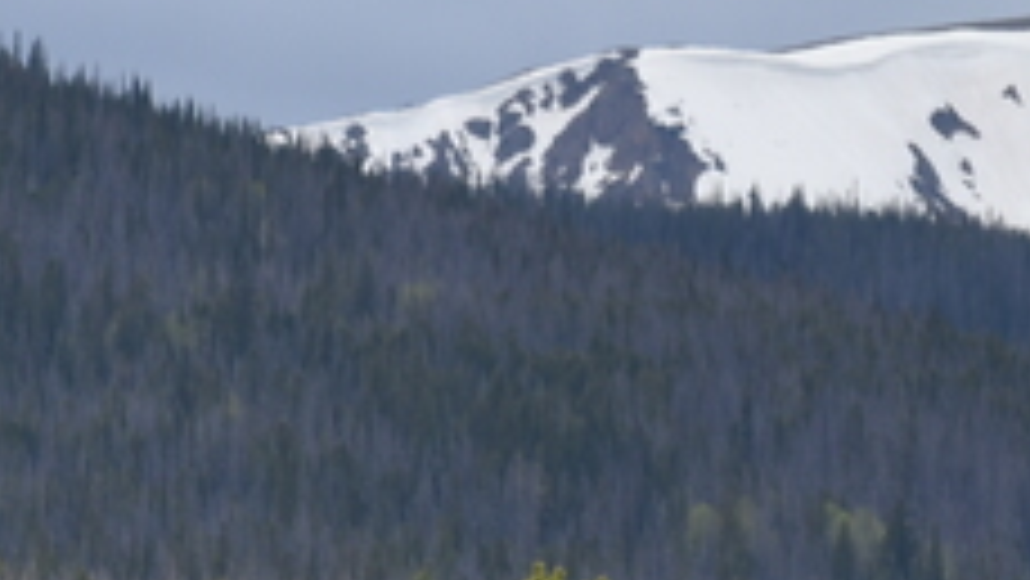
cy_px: 1164
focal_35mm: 733
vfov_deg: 1.7
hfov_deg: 2.9
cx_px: 2604
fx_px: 20026
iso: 100
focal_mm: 125
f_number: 8
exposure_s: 1/250
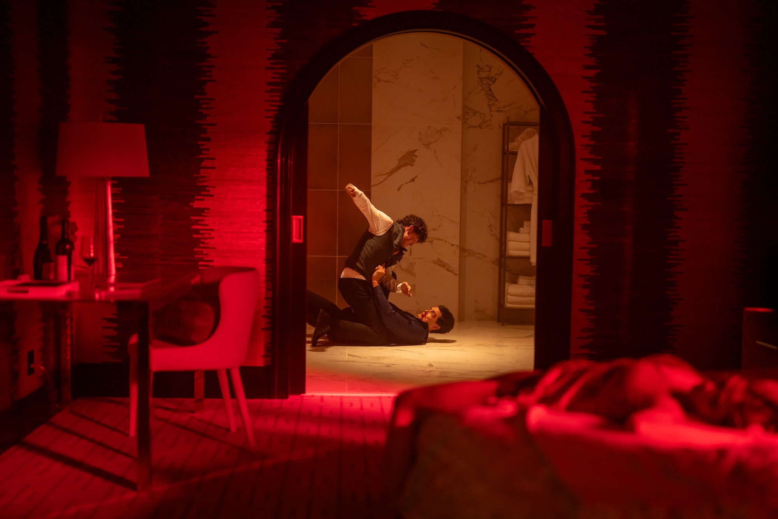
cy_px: 260
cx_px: 389
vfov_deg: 27.0
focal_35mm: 50
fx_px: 1080
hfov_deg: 39.6
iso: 1250
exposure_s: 1/400
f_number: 1.2
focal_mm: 50
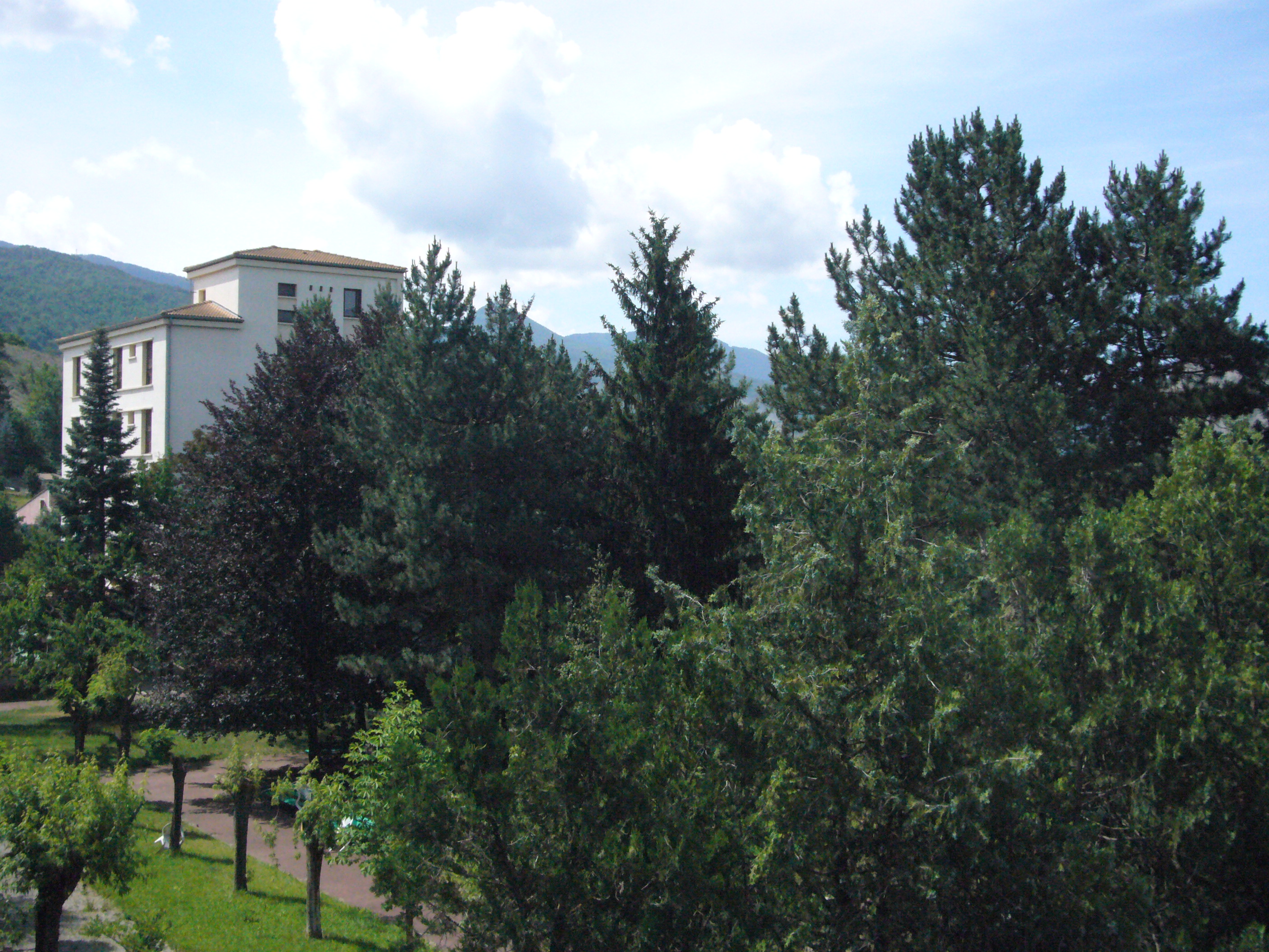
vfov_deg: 34.3
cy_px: 476
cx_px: 634
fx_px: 1540
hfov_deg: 44.8
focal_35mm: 42
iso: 400
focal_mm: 6.9
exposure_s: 1/800
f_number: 7.1
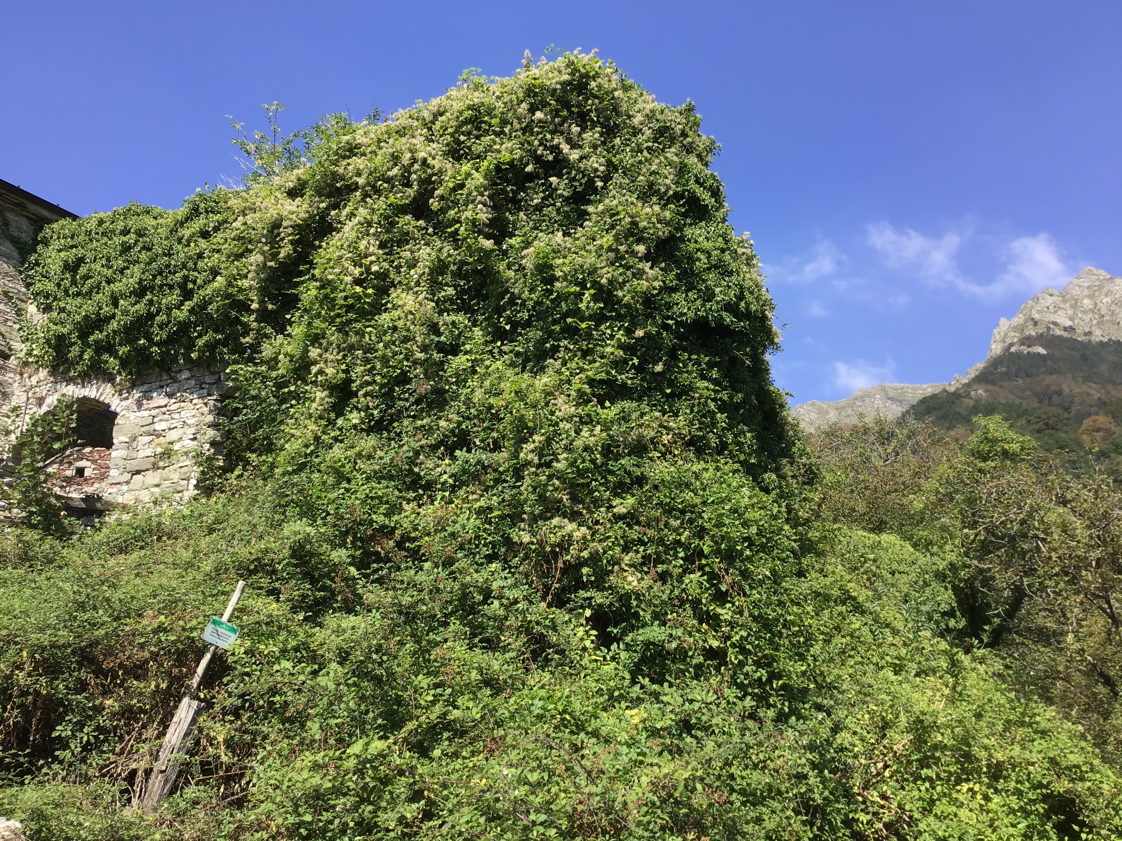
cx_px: 561
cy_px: 420
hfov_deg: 58.4
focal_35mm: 31
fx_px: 1005
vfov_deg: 45.4
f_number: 2.4
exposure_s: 1/617
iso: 25
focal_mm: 3.3
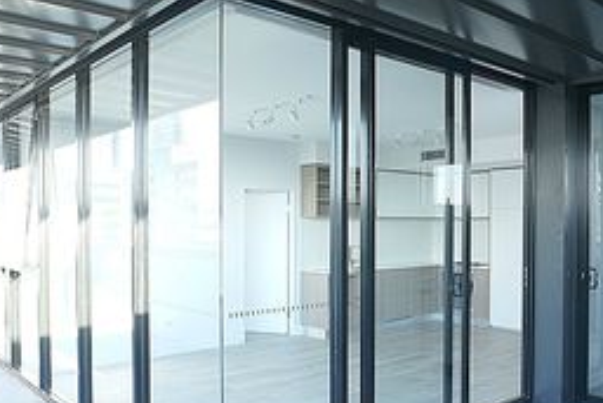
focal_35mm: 44
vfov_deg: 30.5
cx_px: 330
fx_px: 737
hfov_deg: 44.4
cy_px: 234
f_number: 4
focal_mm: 16
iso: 320
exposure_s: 1/60
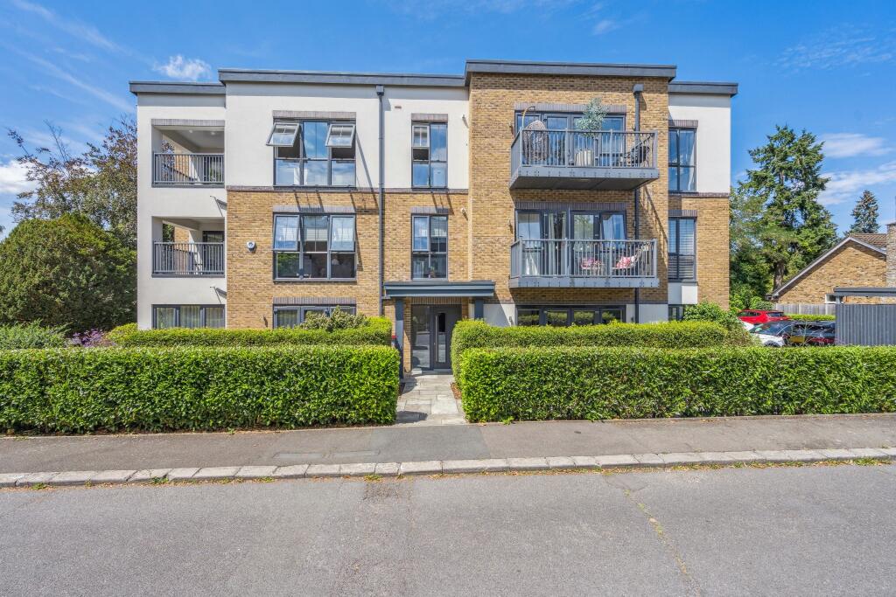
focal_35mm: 16
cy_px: 298
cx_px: 448
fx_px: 398
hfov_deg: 96.7
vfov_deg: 73.8
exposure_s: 1/1250
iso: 500
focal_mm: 16
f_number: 7.1
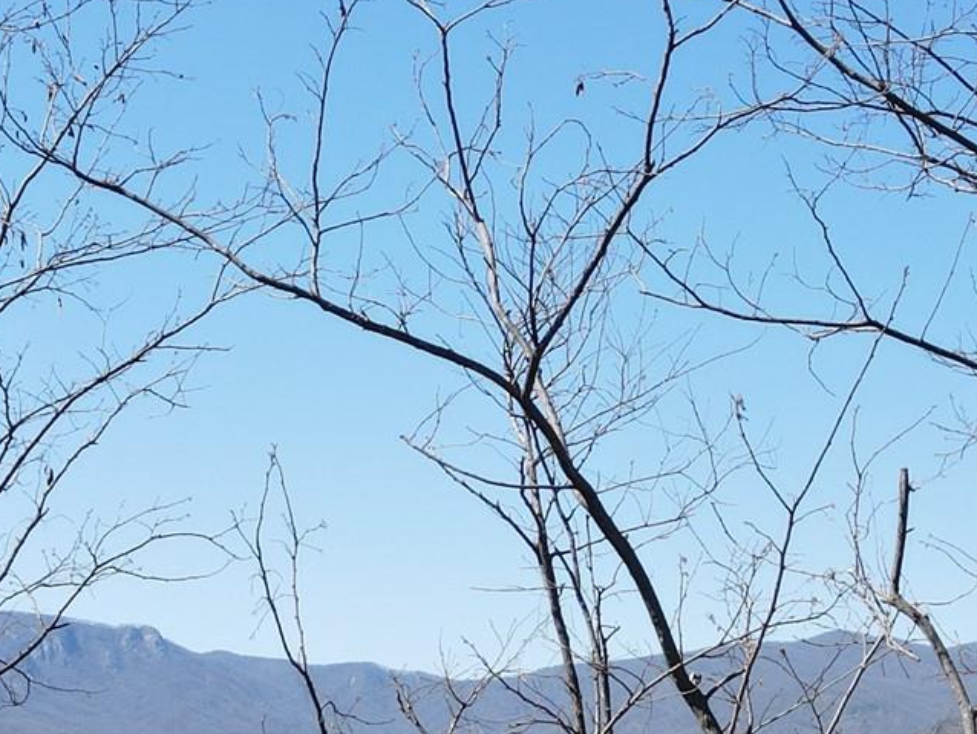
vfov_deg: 19.1
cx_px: 640
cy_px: 516
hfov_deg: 25.2
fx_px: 2174
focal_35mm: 77
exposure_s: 1/500
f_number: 2.8
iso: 110
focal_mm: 4.5
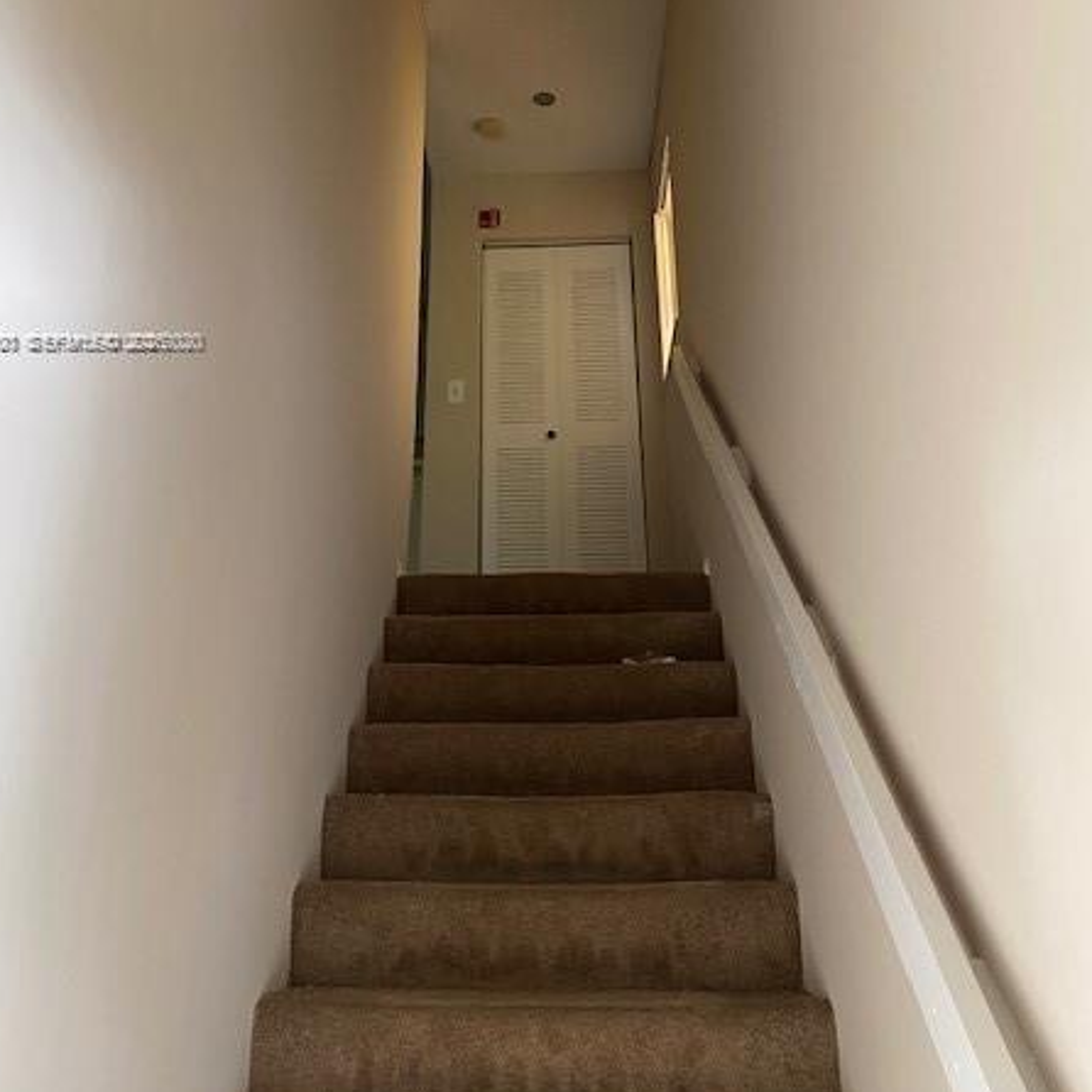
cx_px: 509
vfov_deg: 48.7
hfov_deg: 49.7
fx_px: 1178
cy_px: 343
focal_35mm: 33
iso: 160
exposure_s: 1/60
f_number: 1.8
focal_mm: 4.25
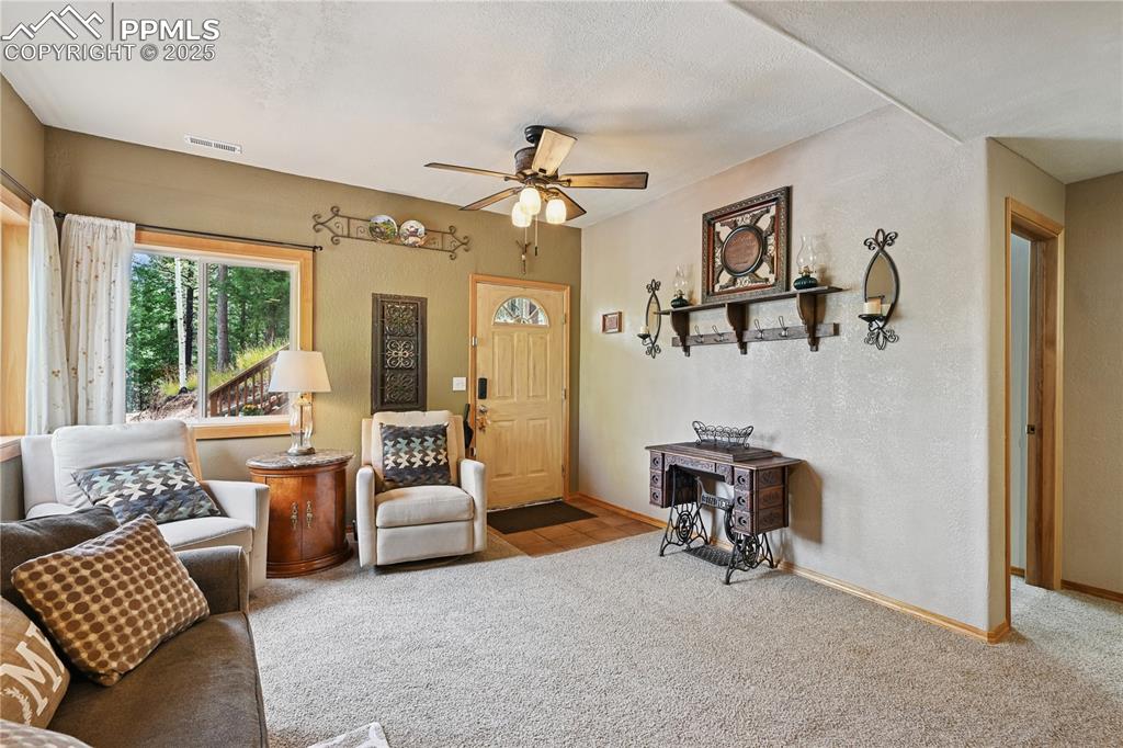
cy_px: 374
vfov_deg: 73.7
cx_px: 562
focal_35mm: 16
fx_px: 499
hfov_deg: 96.8
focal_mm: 16
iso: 800
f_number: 11
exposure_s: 1/8
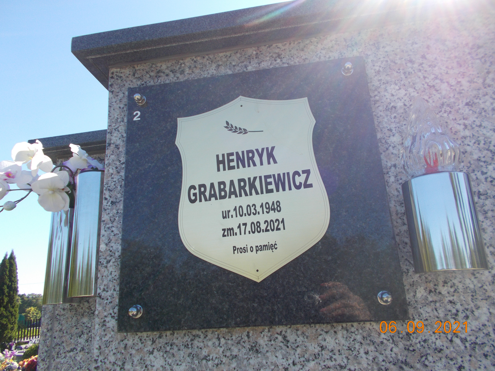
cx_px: 248
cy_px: 186
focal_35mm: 26
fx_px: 372
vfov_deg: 53.1
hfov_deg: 67.3
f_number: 3.2
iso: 80
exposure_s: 1/400
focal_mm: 4.6
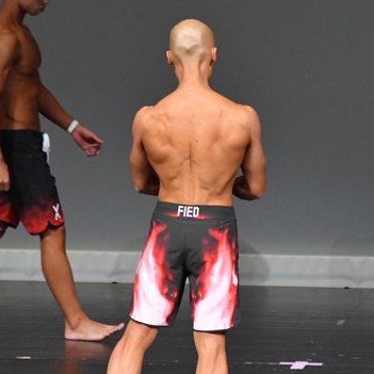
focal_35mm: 703
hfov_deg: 2.5
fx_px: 8593
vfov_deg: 2.5
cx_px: 282
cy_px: 235
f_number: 5.6
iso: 5000
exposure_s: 1/400
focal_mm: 250
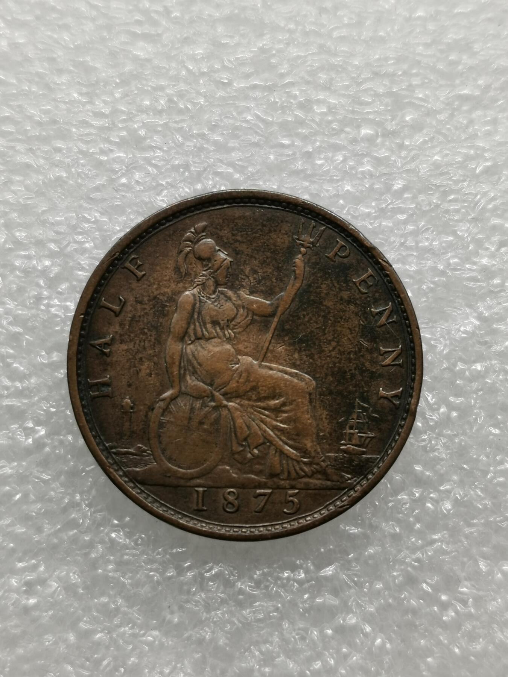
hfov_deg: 21.9
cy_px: 338
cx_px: 254
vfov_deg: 29.0
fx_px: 1311
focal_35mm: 67
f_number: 1.6
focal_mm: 5.56
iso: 50
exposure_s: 1/100
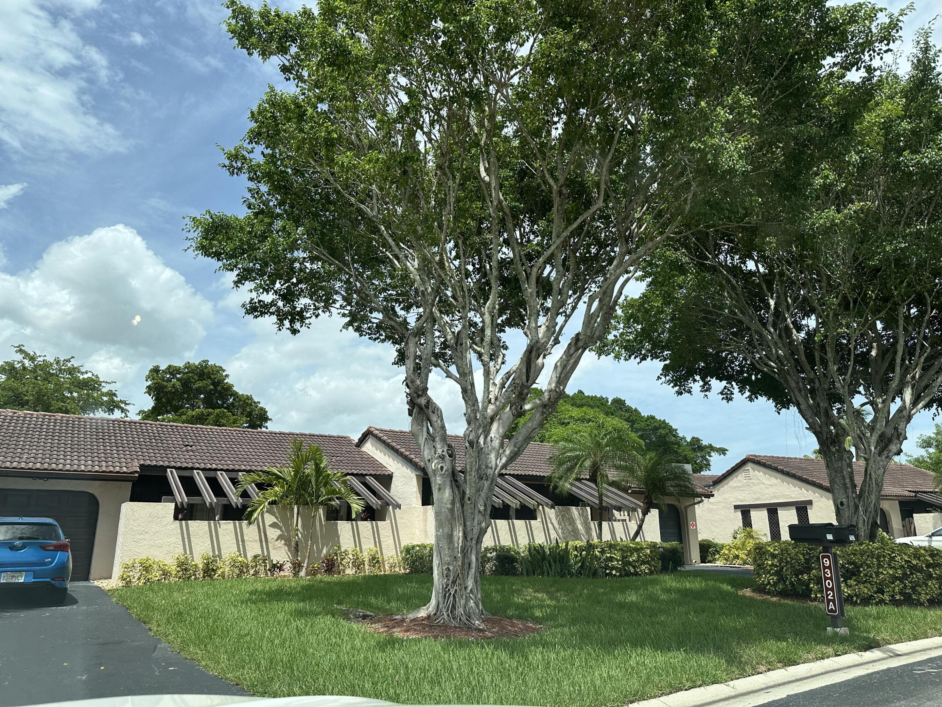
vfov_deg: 56.8
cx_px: 471
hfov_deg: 71.6
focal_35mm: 24
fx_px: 653
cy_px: 354
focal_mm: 6.86
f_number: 1.78
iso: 80
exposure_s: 1/4184
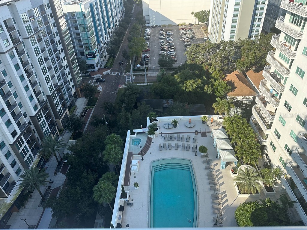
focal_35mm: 24
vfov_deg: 56.8
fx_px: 213
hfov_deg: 71.6
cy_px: 115
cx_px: 154
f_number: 1.78
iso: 80
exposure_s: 1/1916
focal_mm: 6.86
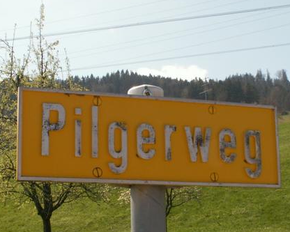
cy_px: 147
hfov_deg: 26.4
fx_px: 618
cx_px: 130
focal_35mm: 72
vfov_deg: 21.2
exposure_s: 1/160
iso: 50
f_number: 7.1
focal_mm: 8.03
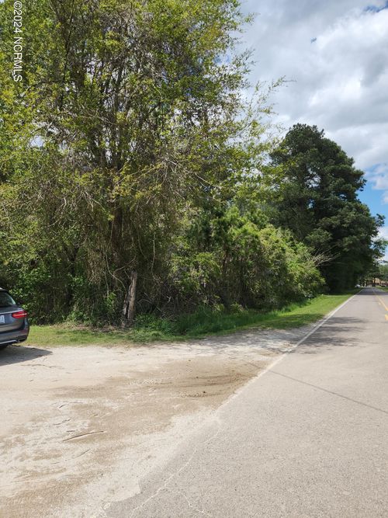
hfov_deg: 58.9
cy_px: 259
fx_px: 344
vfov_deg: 73.9
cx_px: 194
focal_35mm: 23
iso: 50
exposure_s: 1/1533
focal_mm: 5.4
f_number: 1.8
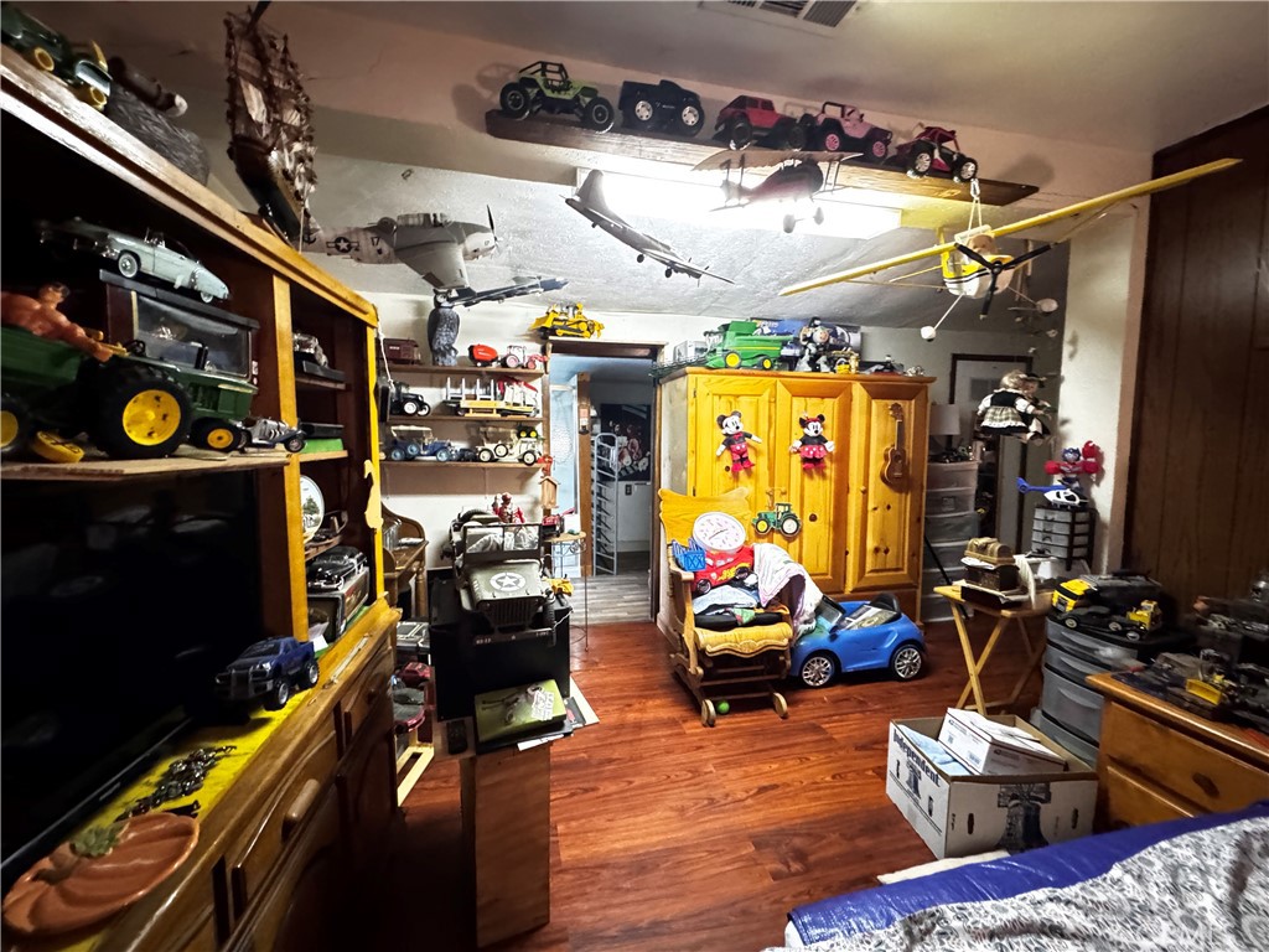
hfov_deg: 102.1
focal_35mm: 14
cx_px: 634
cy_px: 476
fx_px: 513
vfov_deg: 85.7
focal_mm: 2.22
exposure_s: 1/20
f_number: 2.2
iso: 2000
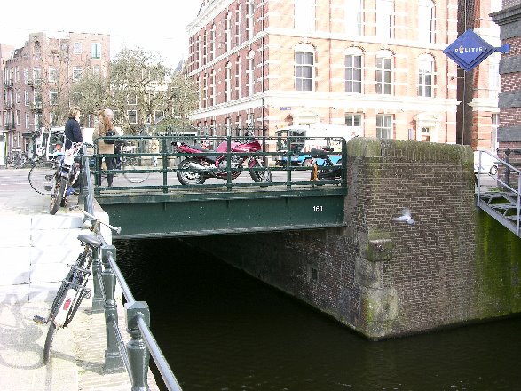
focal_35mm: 35
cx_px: 260
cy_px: 196
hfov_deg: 52.6
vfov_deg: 40.7
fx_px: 527
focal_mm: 9
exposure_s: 1/54.6
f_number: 5
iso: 50
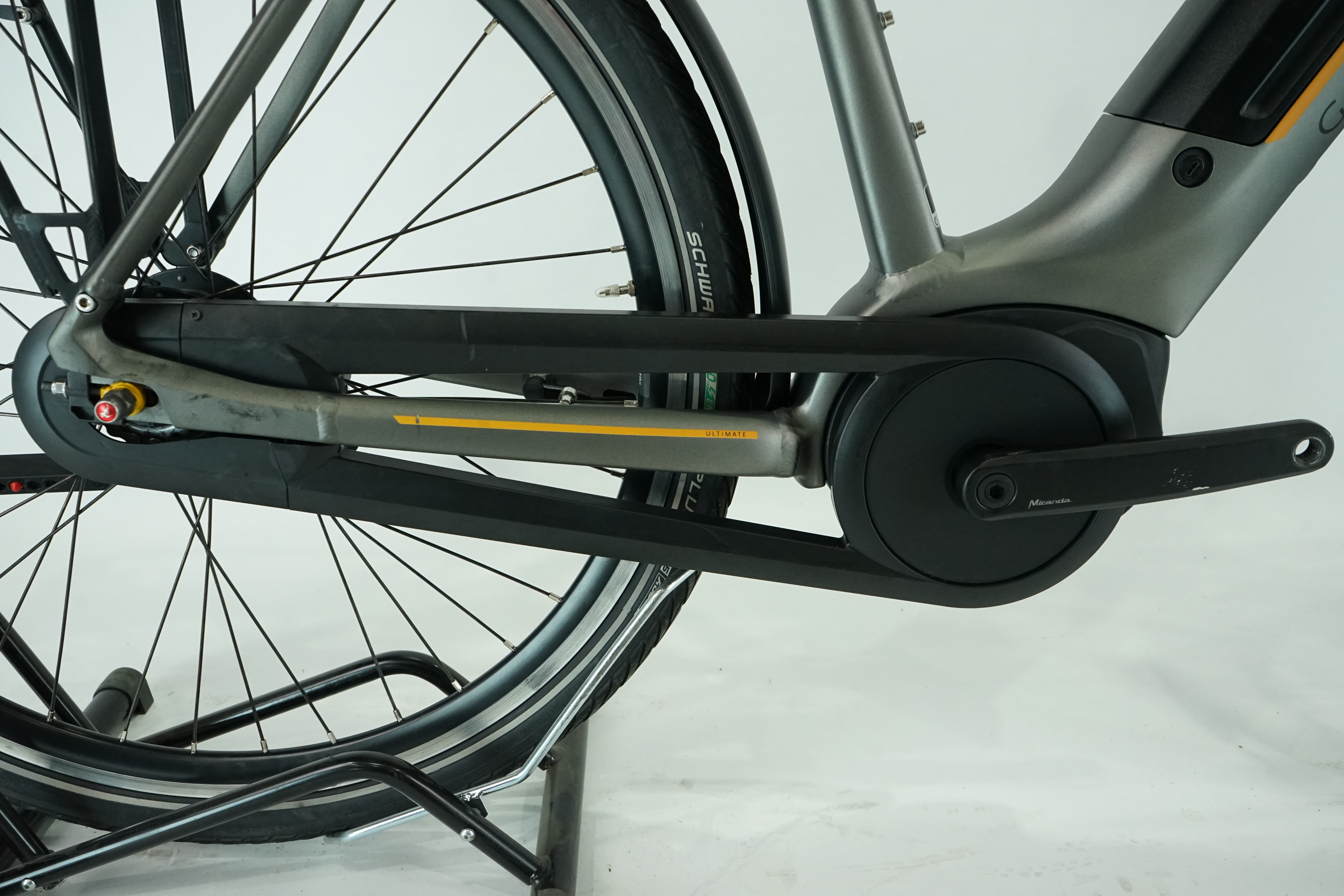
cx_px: 672
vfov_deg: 43.6
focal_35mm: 30
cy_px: 448
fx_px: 1120
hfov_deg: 61.9
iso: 2500
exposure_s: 1/200
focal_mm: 30
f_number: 8
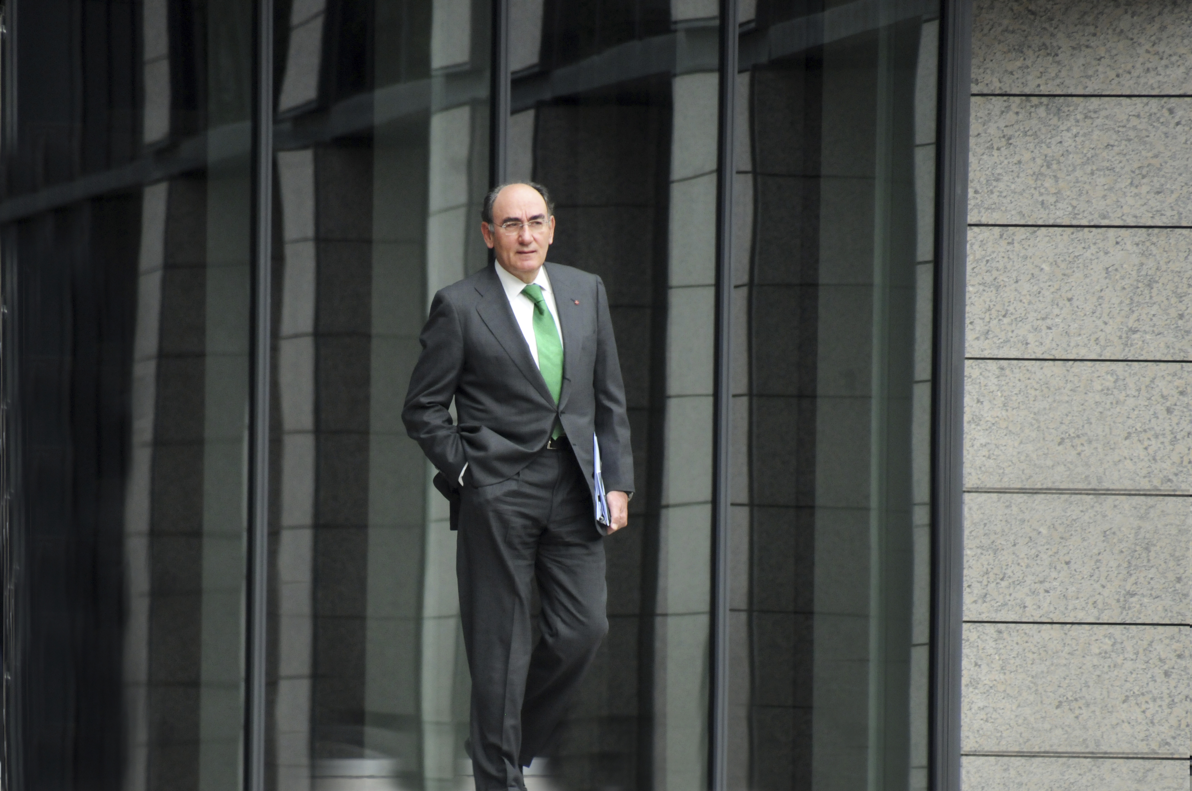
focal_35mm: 450
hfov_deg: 4.6
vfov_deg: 3.0
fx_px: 14882
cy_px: 396
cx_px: 596
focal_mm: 300
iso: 1250
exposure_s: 1/320
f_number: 6.3
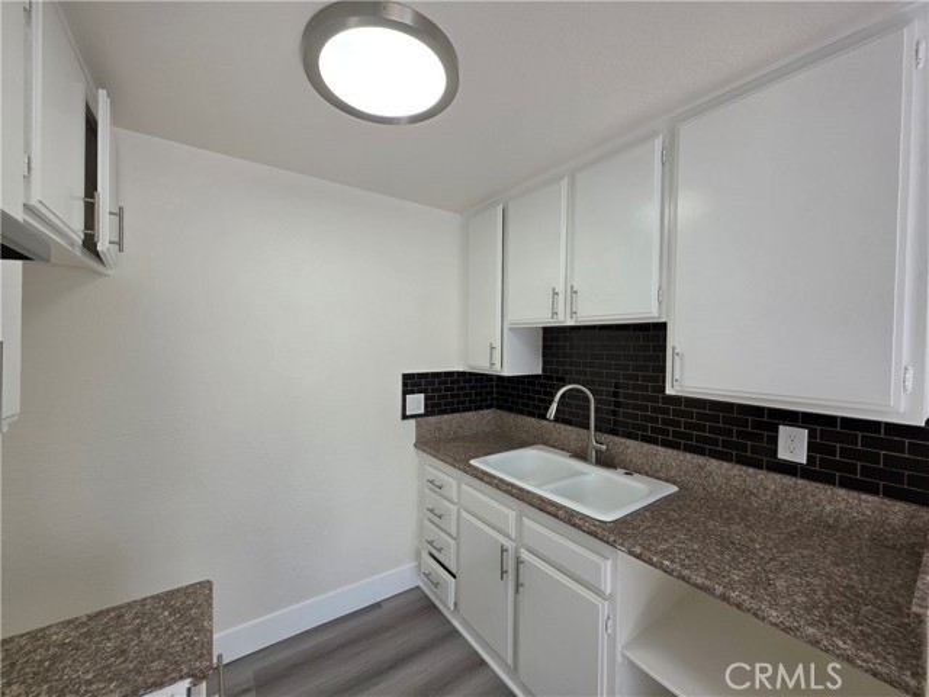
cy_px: 348
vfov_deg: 89.9
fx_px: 349
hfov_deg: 106.2
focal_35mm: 13
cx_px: 464
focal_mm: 2.2
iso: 50
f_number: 1.9
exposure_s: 1/120
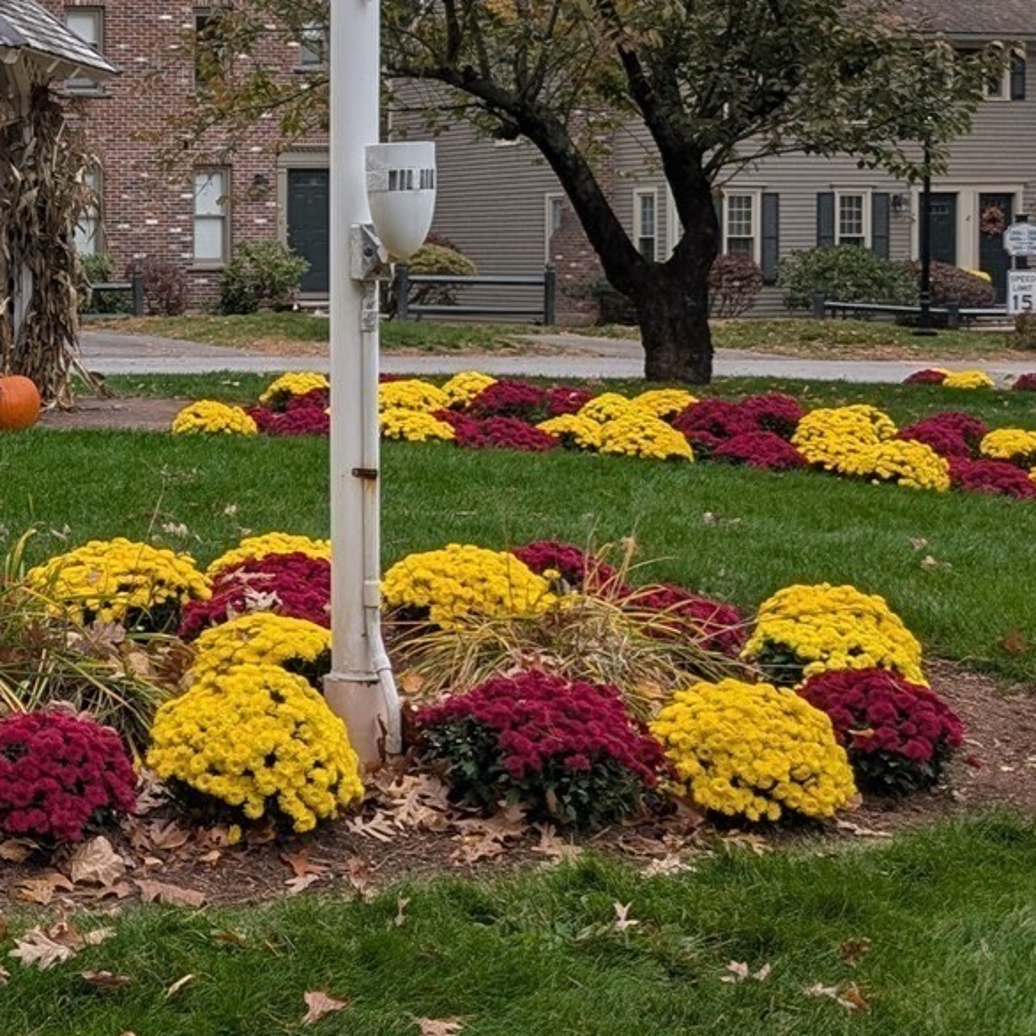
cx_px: -244
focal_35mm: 74
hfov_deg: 21.5
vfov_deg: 23.2
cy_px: 308
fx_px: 2506
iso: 23
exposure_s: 1/195
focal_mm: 6.9
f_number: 1.68
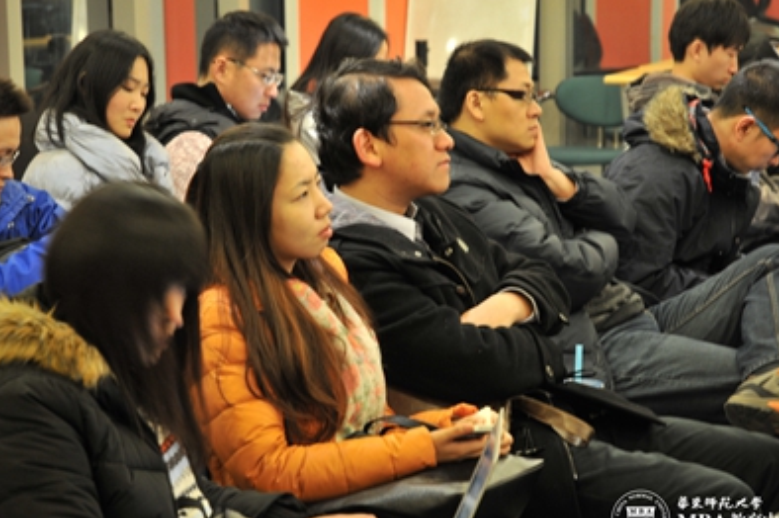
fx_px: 2594
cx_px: 409
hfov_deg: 17.1
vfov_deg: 11.4
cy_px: 268
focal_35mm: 120
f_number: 4.5
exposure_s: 1/8
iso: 400
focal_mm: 70
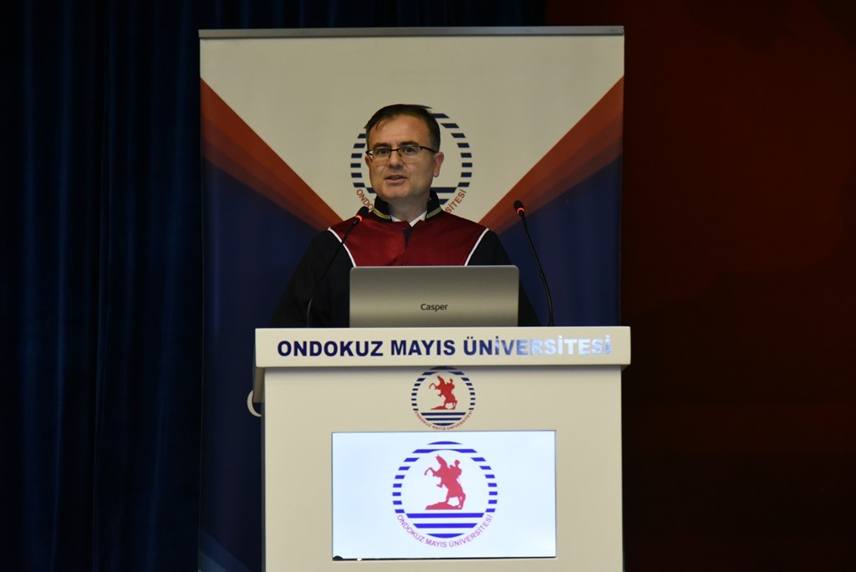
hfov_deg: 17.1
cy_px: 286
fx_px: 2855
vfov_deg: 11.4
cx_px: 428
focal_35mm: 120
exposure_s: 1/160
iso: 5000
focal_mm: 120
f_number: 4
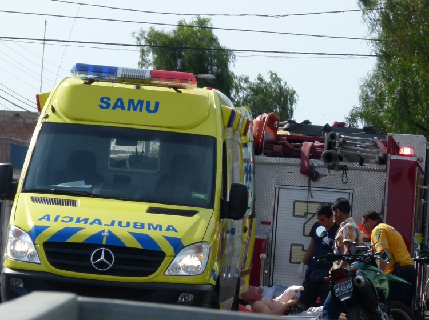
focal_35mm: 154
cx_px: 214
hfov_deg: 12.8
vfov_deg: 9.6
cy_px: 160
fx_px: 1905
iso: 100
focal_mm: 27.8
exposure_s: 1/1000
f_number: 4
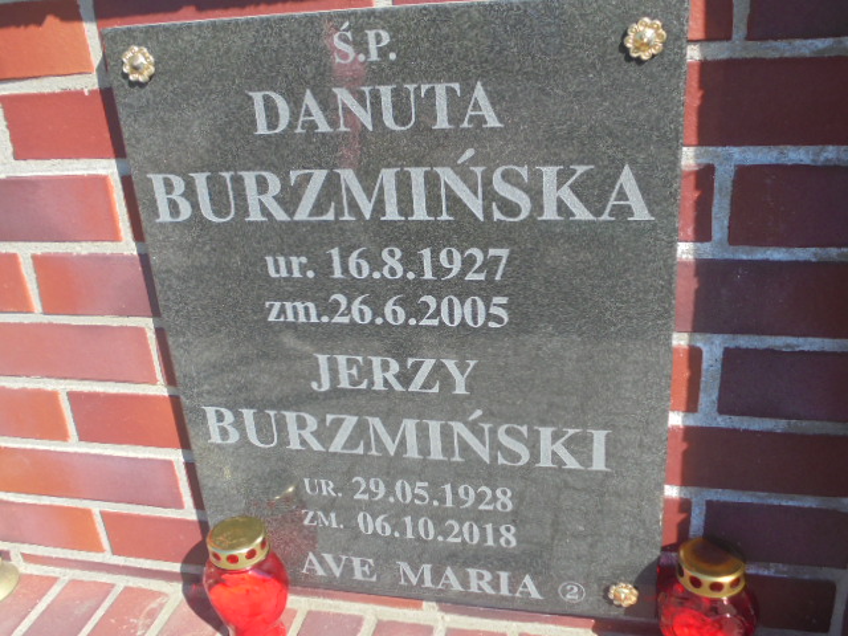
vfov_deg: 41.8
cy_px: 318
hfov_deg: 54.0
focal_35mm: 34
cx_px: 424
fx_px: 833
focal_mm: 6.1
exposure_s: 1/400
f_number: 4
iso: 100
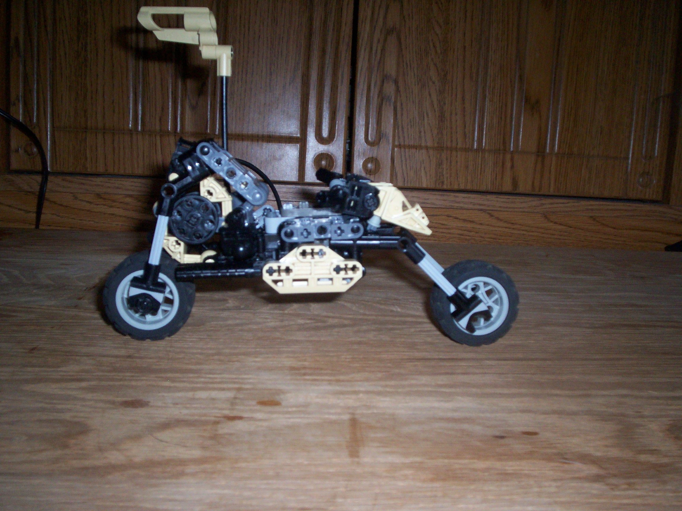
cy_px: 256
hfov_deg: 51.4
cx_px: 341
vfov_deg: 39.7
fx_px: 709
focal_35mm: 36
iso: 140
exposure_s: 1/64
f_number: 4.5
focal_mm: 5.9
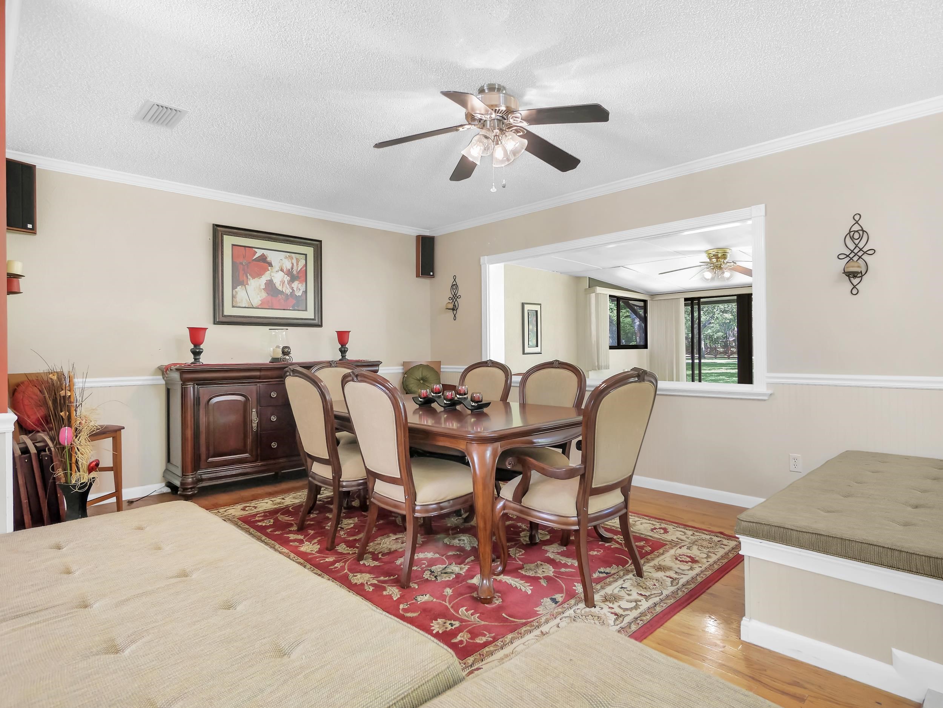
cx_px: 472
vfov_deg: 71.6
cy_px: 354
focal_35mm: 18
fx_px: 490
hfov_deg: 87.8
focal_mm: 9
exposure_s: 1/10
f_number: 4
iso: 400
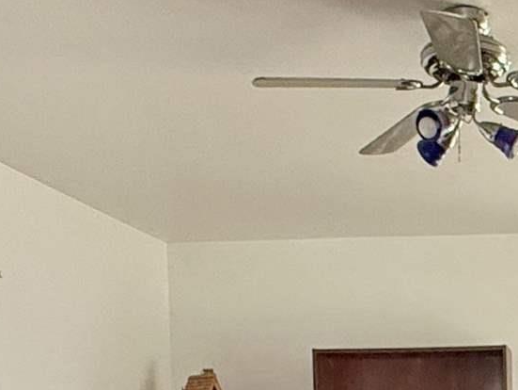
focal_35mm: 78
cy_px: 527
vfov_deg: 17.6
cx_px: 574
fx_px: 1168
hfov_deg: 23.4
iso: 320
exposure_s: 1/99
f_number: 2.2
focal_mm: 2.22
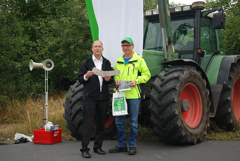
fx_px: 381
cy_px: 80
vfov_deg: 23.9
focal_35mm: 57
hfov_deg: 35.0
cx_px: 120
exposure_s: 1/125
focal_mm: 38
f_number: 5.6
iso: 140
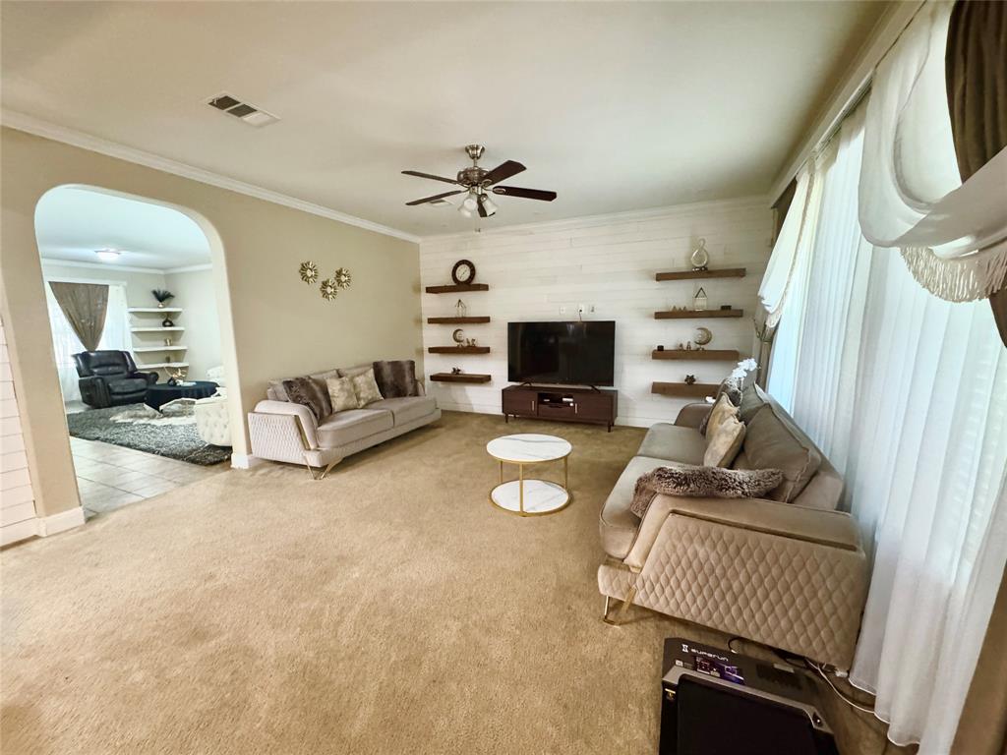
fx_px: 407
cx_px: 504
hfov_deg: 102.1
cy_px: 378
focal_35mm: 14
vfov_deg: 85.7
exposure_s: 1/40
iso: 1000
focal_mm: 2.22
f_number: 2.2
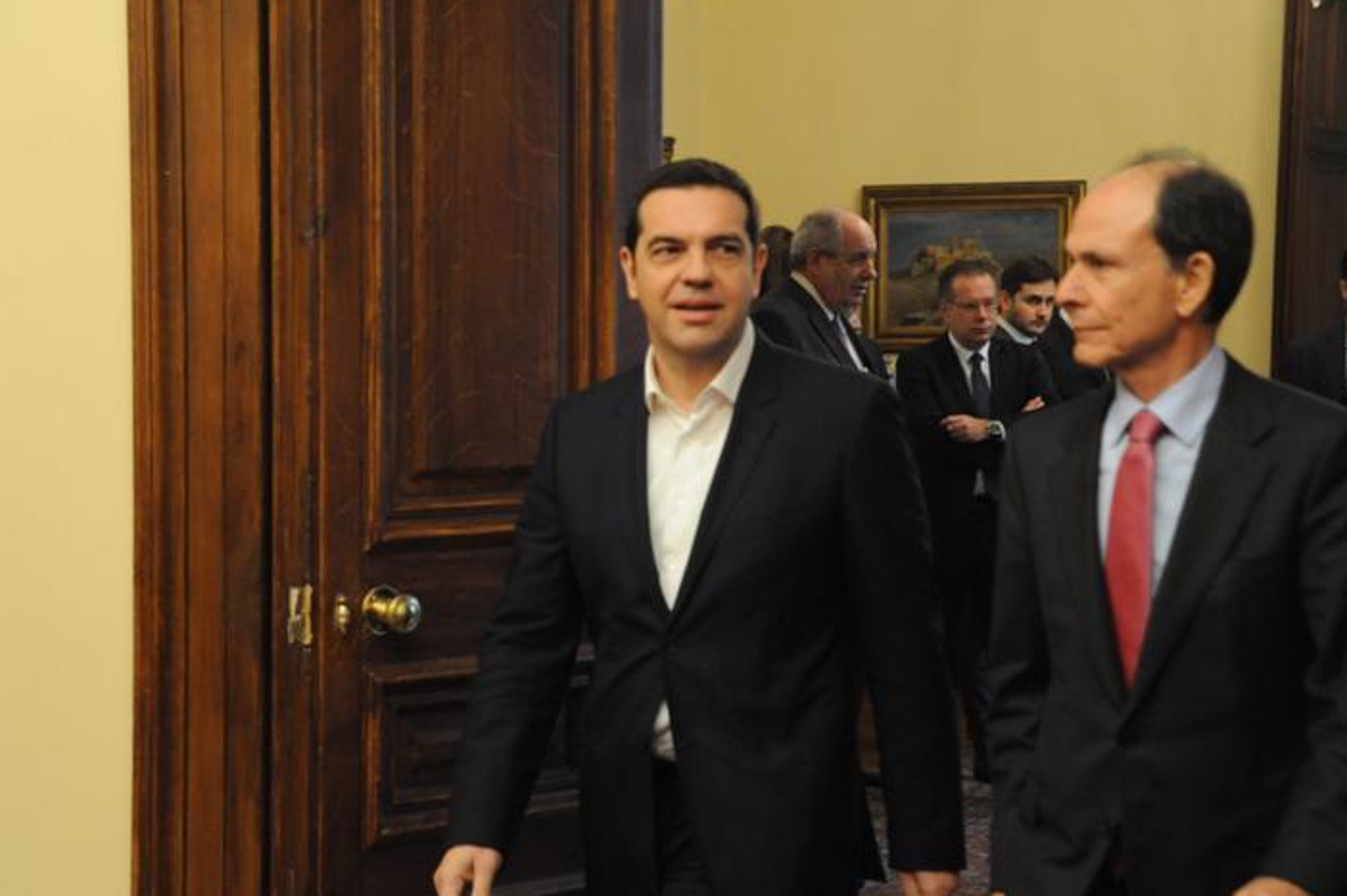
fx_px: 3066
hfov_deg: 24.8
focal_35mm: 82
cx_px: 650
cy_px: 493
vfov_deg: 16.6
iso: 5000
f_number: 5.6
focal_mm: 72
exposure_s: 1/200
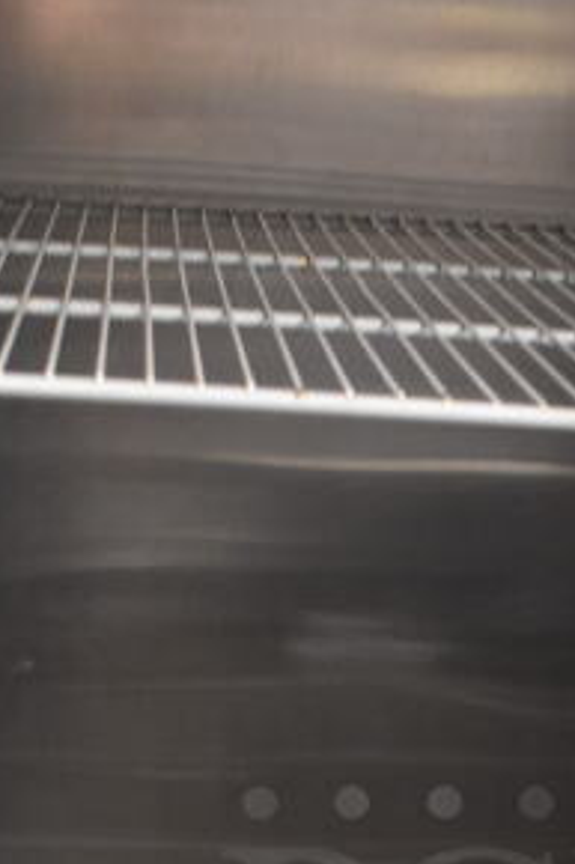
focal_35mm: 85
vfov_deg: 22.7
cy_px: 925
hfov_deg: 16.0
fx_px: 2039
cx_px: 444
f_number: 3.5
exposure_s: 1/30
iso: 1600
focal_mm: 18
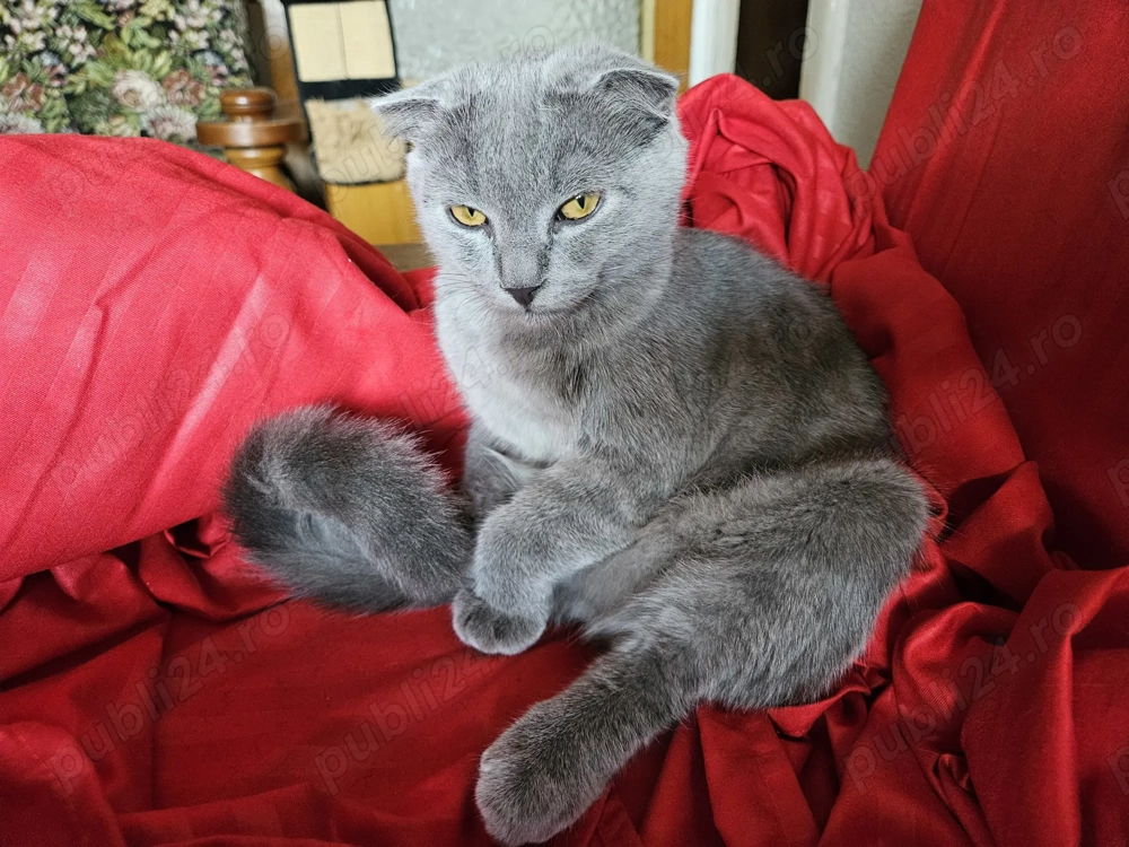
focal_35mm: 23
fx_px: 750
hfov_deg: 73.9
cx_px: 564
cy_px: 424
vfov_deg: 58.9
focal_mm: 5.4
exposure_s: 1/100
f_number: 1.8
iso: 800
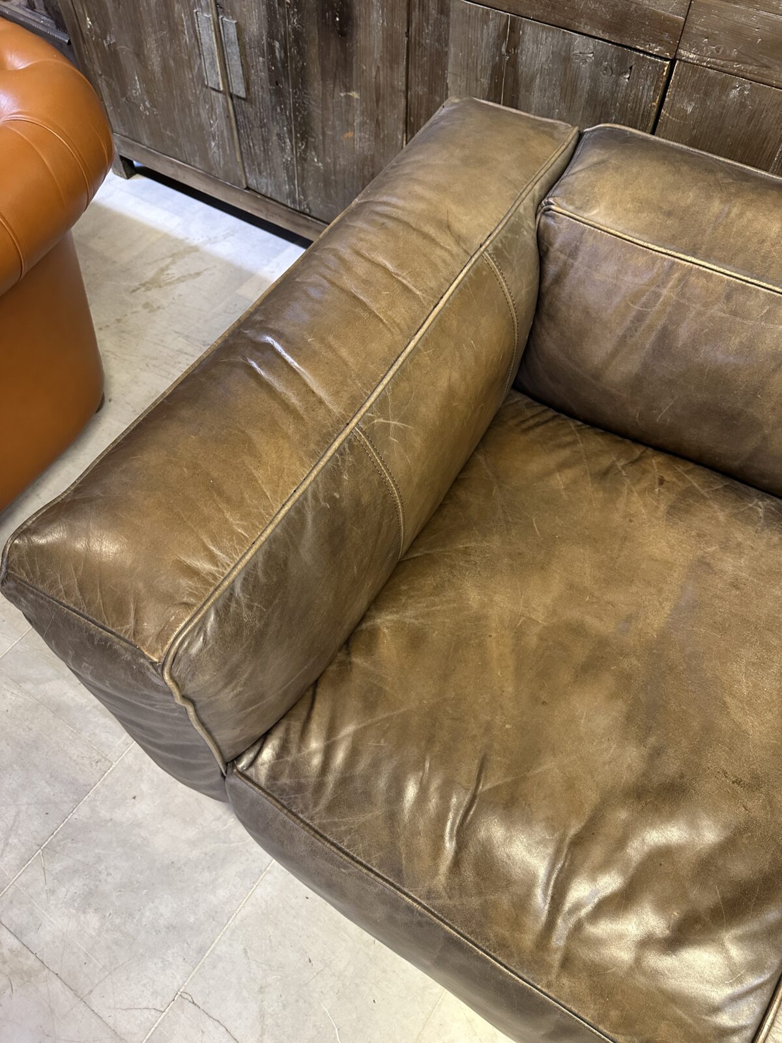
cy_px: 522
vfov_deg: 71.6
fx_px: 723
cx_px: 391
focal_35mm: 24
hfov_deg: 56.8
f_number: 1.78
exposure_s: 1/50
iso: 500
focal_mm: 6.86
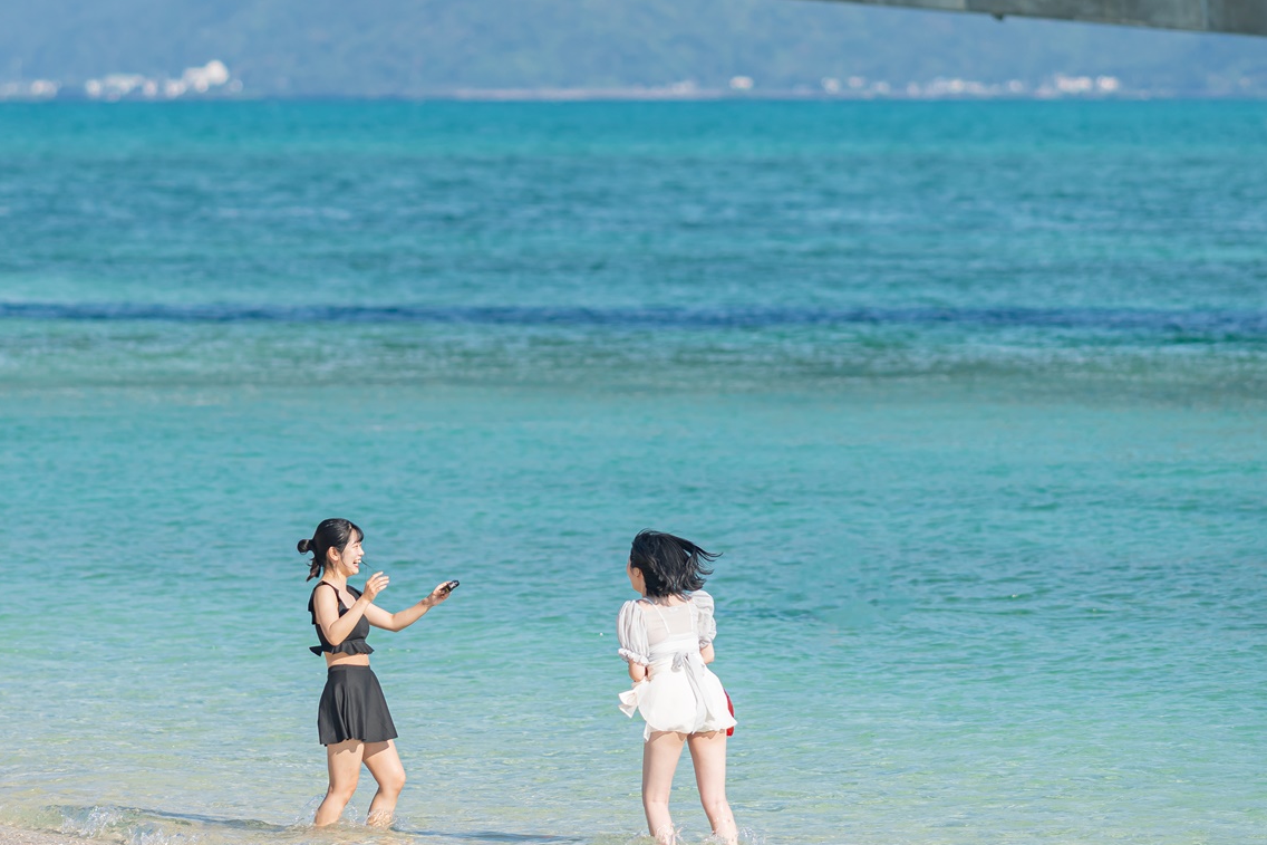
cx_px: 540
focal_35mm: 338
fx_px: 11893
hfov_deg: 6.1
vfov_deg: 4.1
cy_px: 285
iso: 100
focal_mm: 200
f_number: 3.2
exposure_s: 1/2500
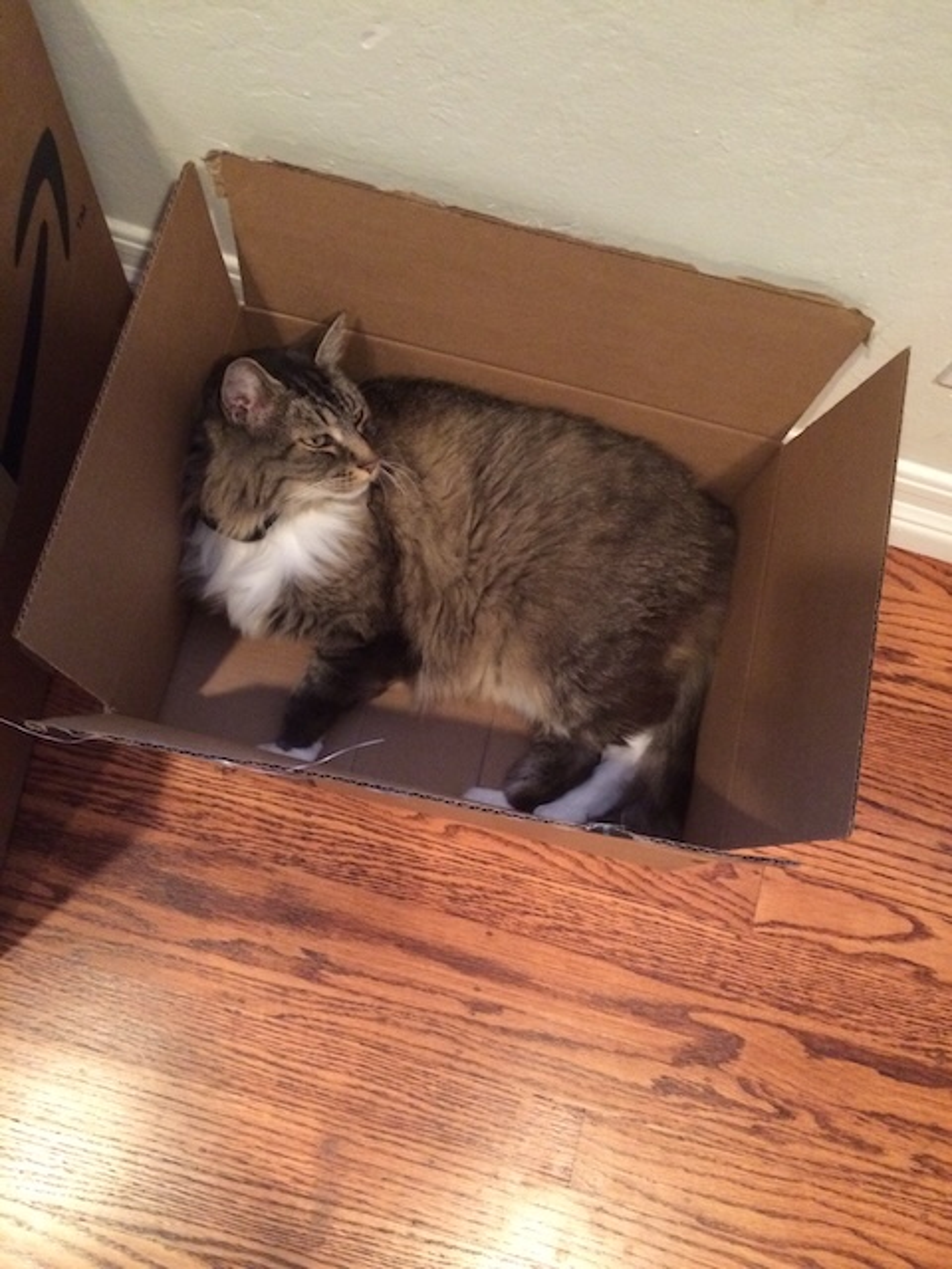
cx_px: 476
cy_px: 634
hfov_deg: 48.2
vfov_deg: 61.7
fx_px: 1063
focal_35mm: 29
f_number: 2.2
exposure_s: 1/15
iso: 400
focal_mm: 4.15
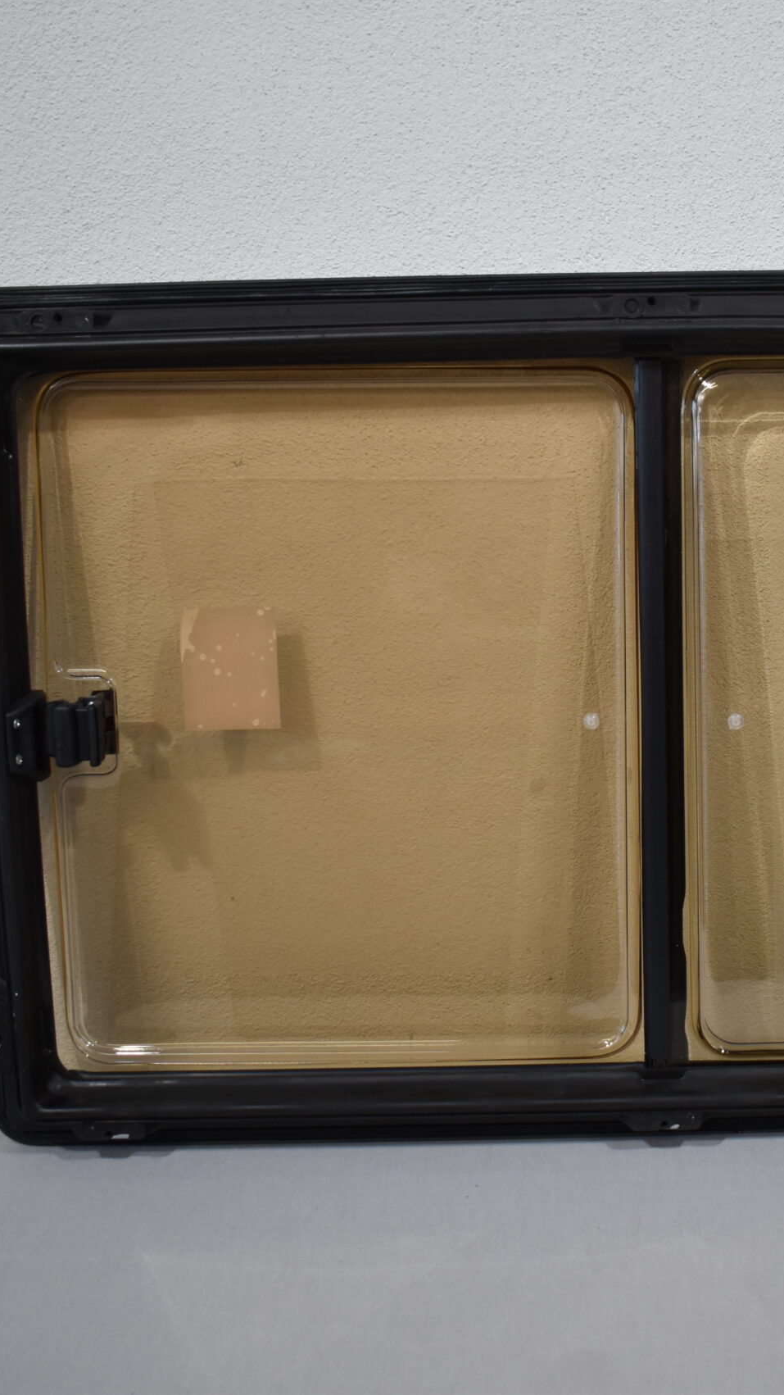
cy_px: 696
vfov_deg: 39.9
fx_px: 1922
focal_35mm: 52
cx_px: 678
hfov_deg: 22.6
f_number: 3.8
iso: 560
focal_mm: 22
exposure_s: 1/250
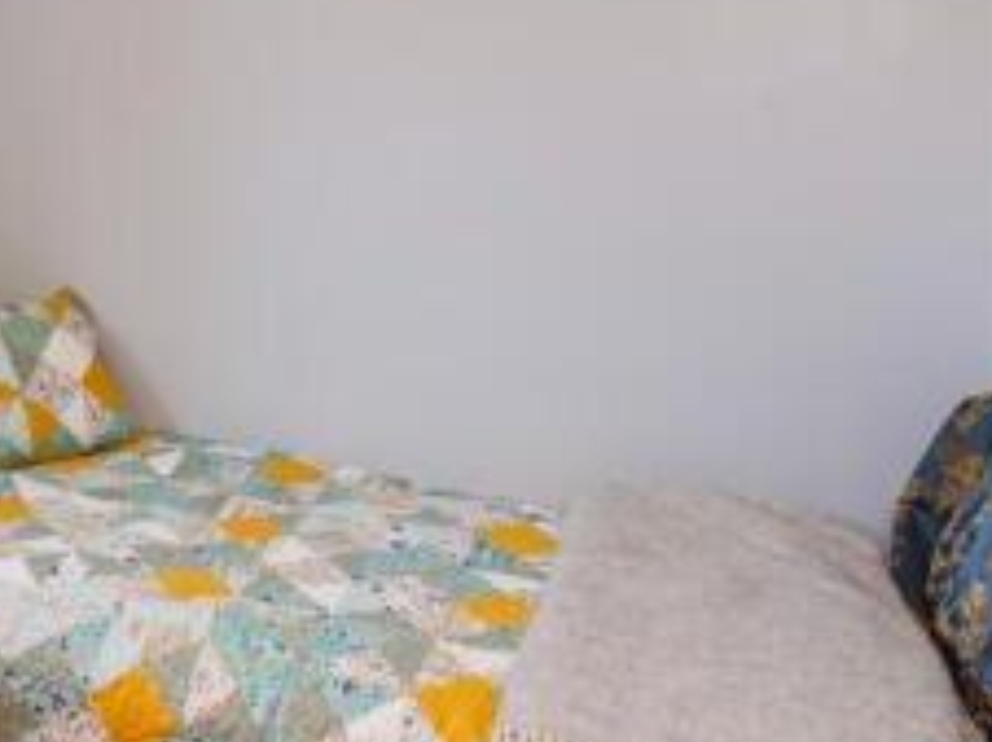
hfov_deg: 39.0
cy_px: 121
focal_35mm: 39
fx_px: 1116
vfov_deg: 35.3
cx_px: -110
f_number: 7.1
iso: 400
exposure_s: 1/60
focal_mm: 14
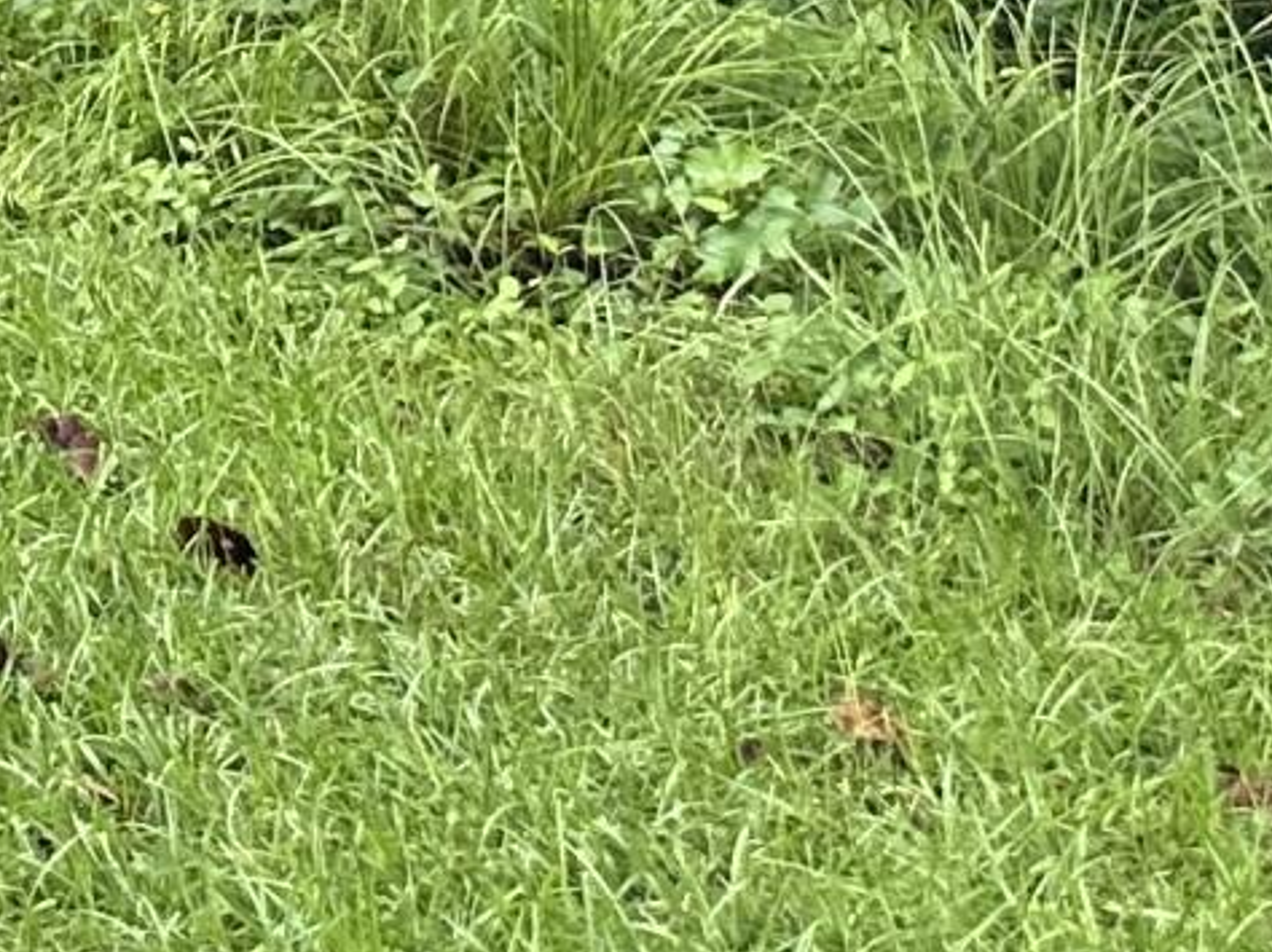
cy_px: -1687
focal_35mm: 152
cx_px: -2163
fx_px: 5583
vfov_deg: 8.5
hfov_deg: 10.4
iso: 80
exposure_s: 1/454
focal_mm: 6.86
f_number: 1.78
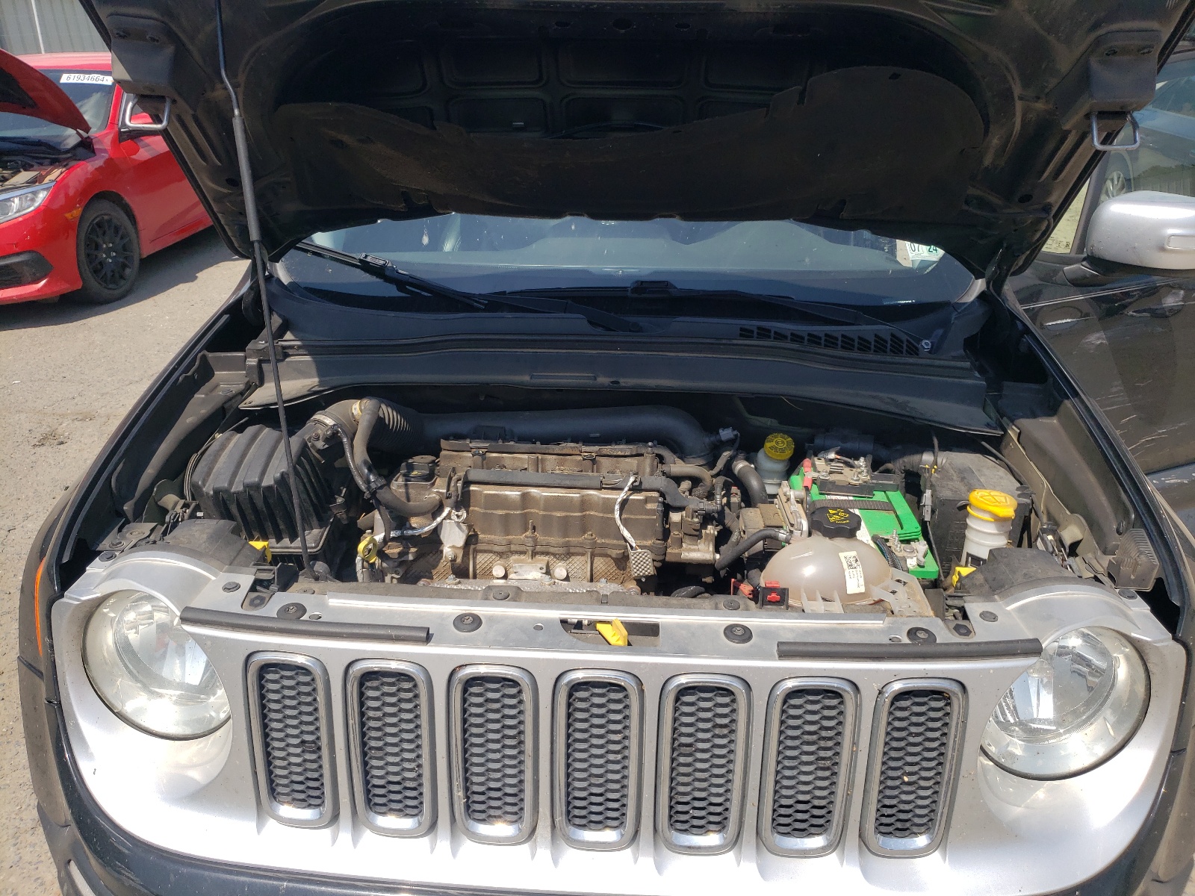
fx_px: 898
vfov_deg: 53.1
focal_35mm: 26
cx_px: 598
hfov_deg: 67.3
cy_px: 448
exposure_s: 1/2500
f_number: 1.5
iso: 50
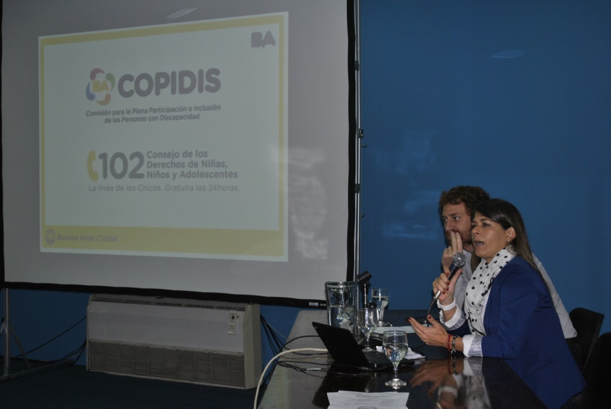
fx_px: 969
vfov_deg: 23.9
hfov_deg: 35.0
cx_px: 306
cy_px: 204
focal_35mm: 57
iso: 200
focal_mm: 38
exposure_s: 1/60
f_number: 5
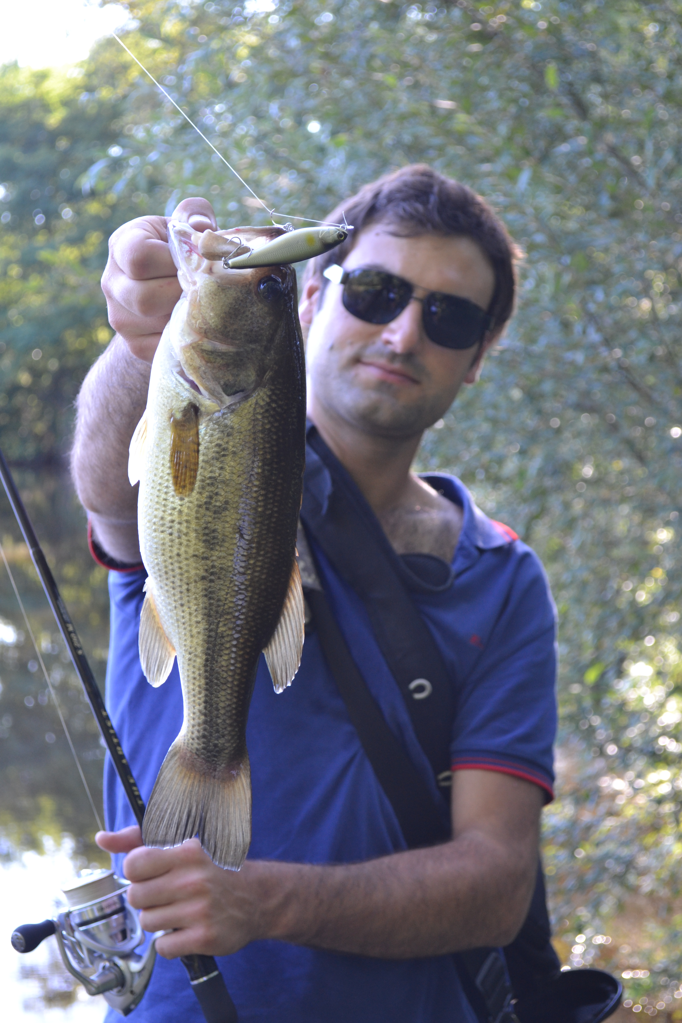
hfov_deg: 21.6
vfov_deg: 31.9
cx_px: 341
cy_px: 512
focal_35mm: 63
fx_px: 1790
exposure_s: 1/60
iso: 400
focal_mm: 42
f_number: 5.3
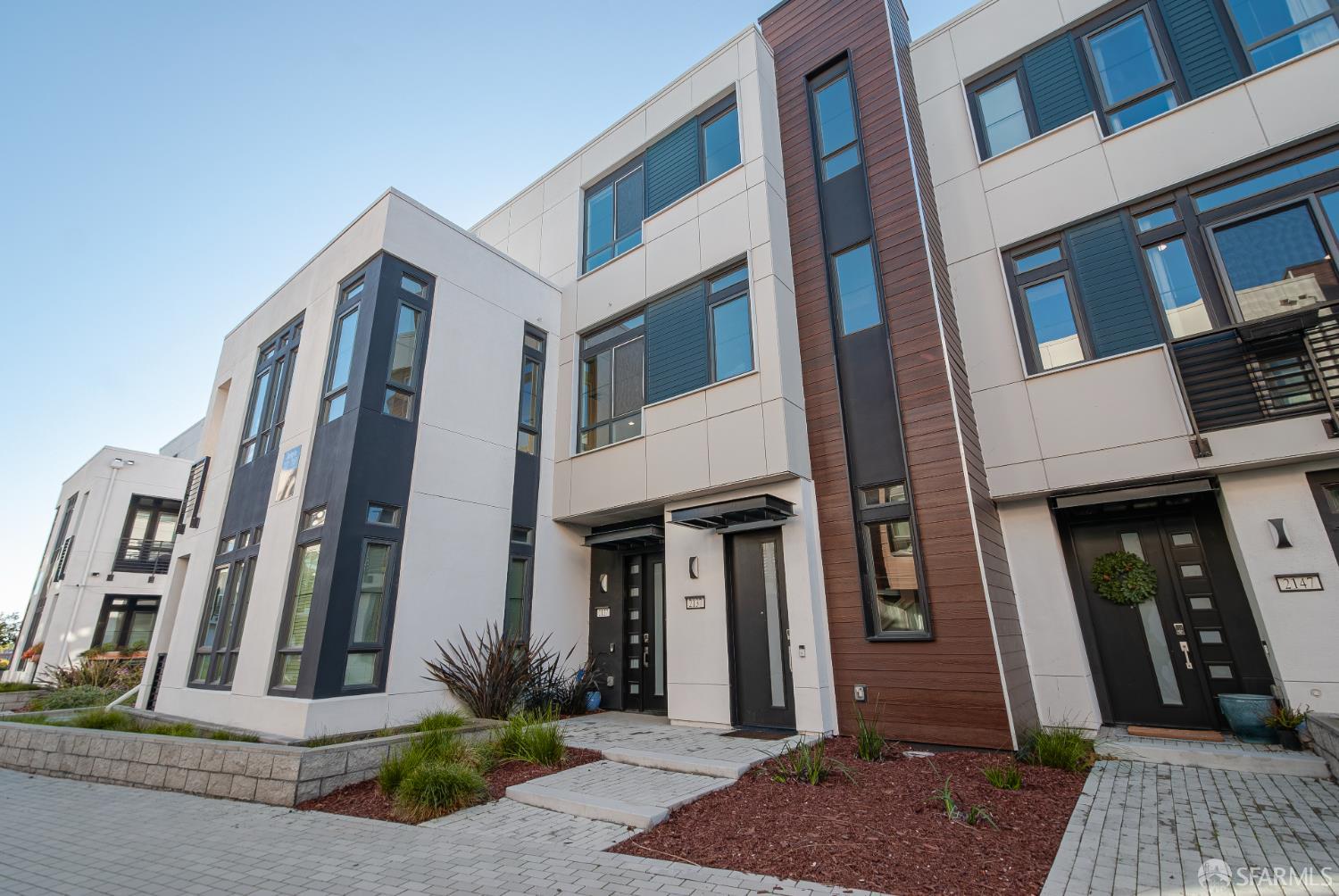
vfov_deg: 77.5
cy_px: 448
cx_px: 670
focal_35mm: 15
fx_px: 559
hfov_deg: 100.3
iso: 400
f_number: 5.6
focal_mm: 10
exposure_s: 1/640
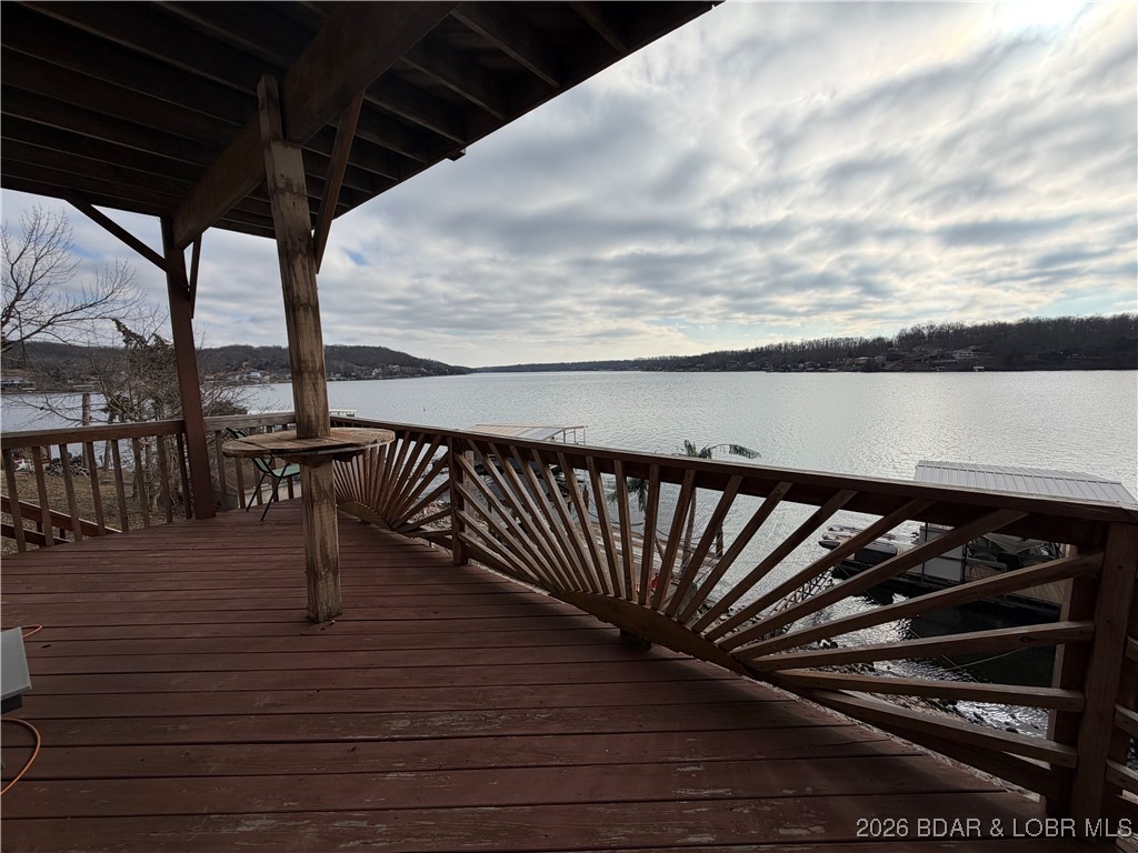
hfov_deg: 102.1
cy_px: 426
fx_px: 460
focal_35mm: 14
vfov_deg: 85.7
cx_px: 569
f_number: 2.2
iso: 20
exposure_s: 1/1368
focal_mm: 2.22
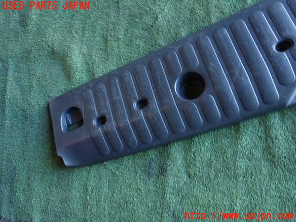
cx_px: 148
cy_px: 111
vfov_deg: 46.8
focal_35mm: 30
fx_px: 257
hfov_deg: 60.0
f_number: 2.3
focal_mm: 5.4
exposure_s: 1/40
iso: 200
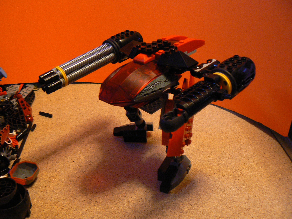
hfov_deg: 51.4
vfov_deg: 39.7
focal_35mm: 36
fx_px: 304
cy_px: 110
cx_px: 146
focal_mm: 6
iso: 200
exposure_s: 1/13
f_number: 2.8
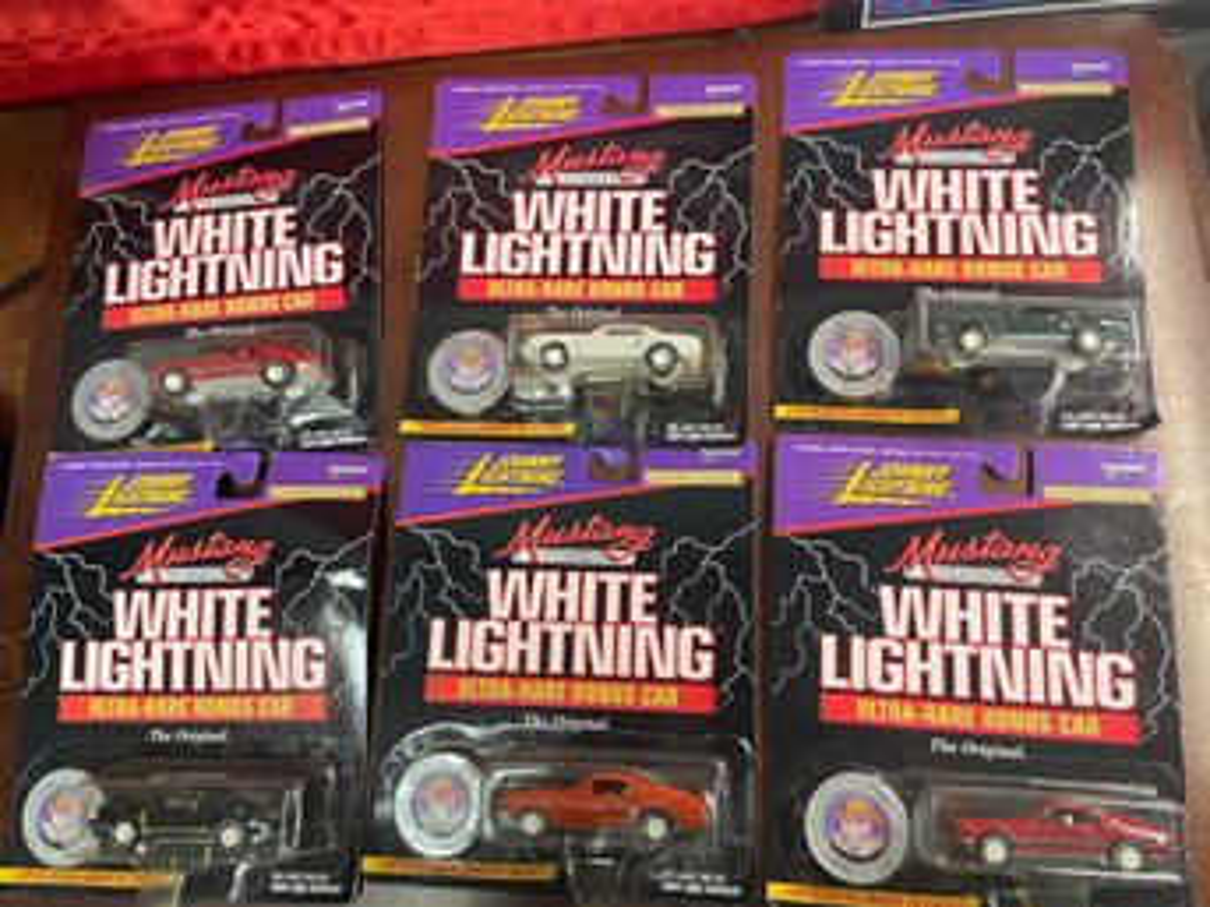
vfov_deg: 53.0
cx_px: 605
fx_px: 909
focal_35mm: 26
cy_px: 454
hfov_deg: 67.3
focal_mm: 4.2
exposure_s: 1/60
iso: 100
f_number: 1.6
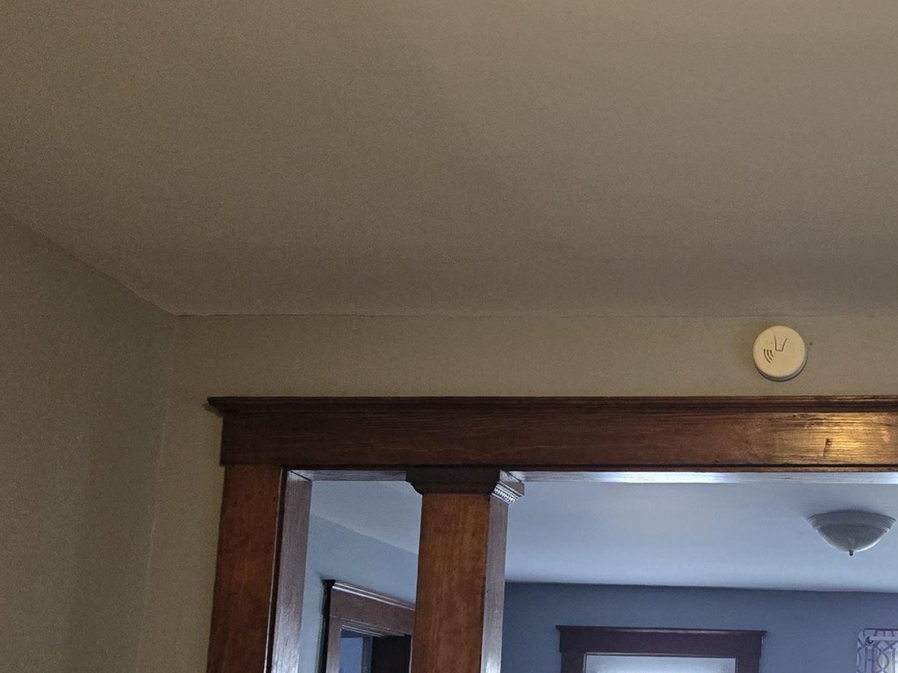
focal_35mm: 56
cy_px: 477
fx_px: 1452
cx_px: 781
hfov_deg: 32.9
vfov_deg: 25.9
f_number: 1.8
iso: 500
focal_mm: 5.4
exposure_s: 1/120
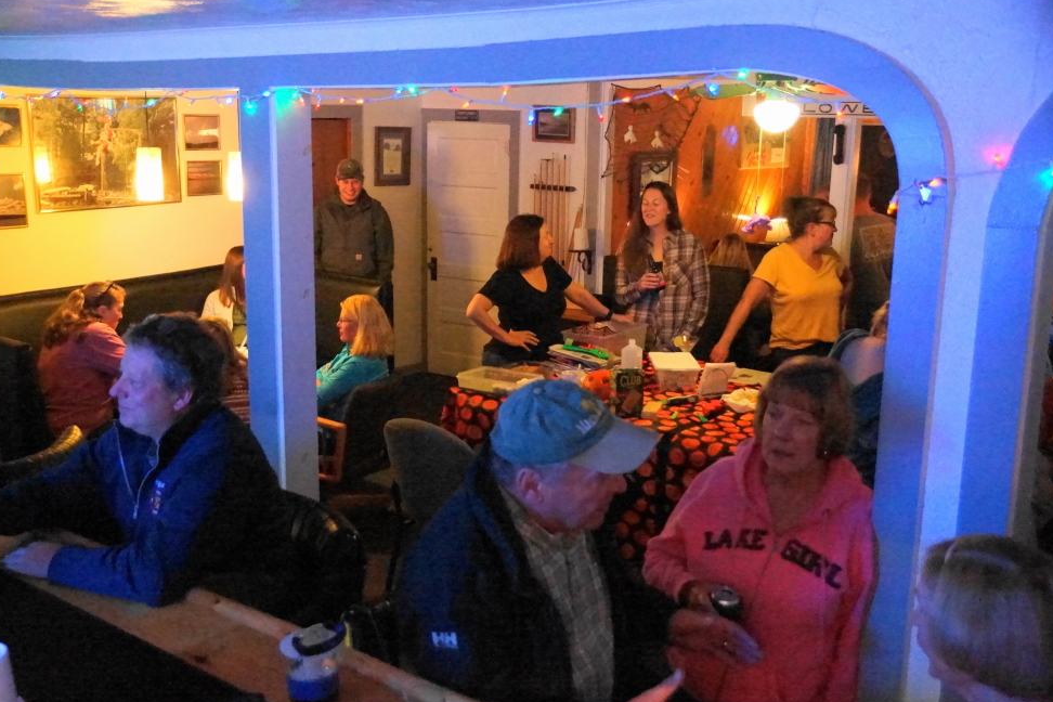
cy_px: 348
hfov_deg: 51.9
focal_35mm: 37
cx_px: 515
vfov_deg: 35.9
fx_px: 1082
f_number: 4
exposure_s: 1/60
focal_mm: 24
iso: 10000
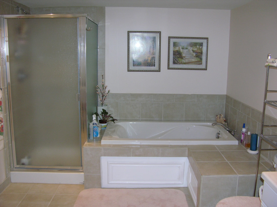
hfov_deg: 52.6
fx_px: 280
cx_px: 138
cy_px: 104
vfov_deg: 40.7
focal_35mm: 35
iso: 200
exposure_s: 1/60.1
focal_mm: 8.9
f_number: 2.8
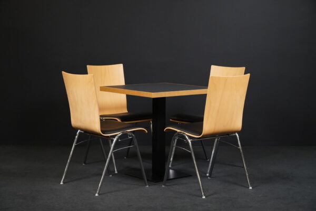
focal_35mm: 77
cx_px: 158
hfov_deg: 26.3
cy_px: 106
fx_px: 676
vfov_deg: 17.7
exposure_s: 1/160
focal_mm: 77
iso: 5000
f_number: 7.1
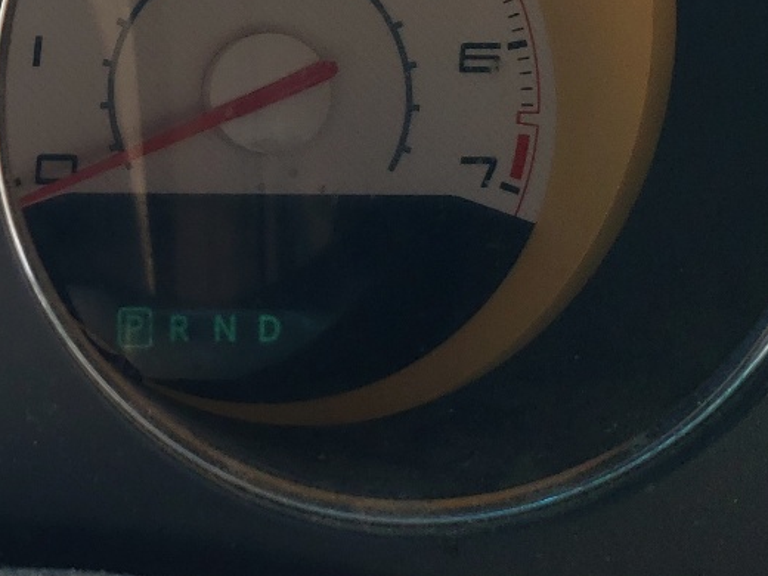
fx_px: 1775
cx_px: -157
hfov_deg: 22.5
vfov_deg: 18.2
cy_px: 66
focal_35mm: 80
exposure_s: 1/294
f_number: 1.5
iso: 50
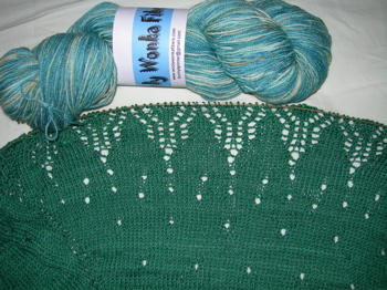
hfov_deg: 49.0
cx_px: 194
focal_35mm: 38
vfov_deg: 37.7
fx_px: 425
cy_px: 145
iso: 50
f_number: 2.8
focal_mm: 7.8
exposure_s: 1/60.1
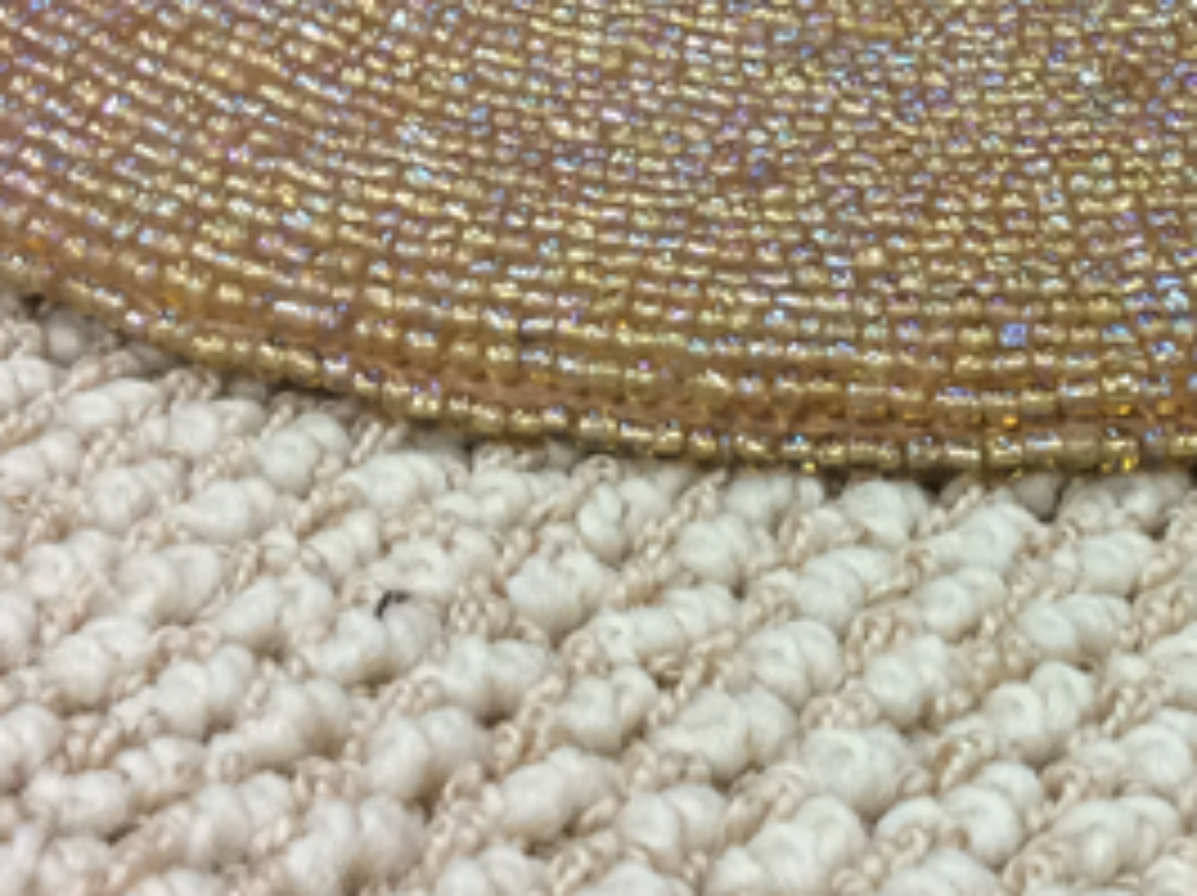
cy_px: 180
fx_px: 2660
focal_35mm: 77
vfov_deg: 18.9
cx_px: 976
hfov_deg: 24.9
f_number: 2.4
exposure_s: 1/25
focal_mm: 3.3
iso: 125
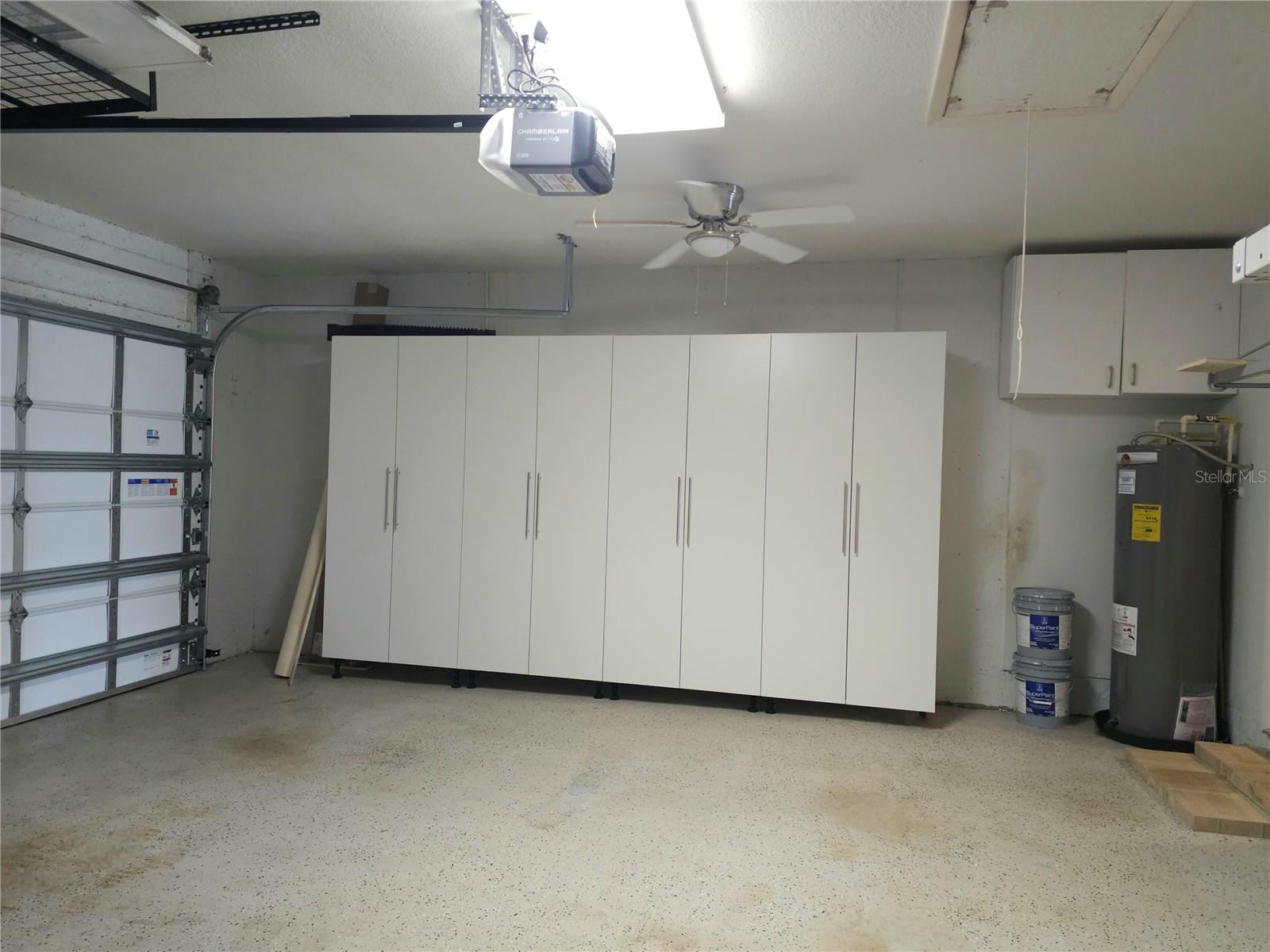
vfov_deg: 58.9
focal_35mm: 23
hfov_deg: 73.9
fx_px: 844
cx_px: 635
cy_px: 476
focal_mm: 6.3
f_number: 1.7
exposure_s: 1/60.2
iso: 320
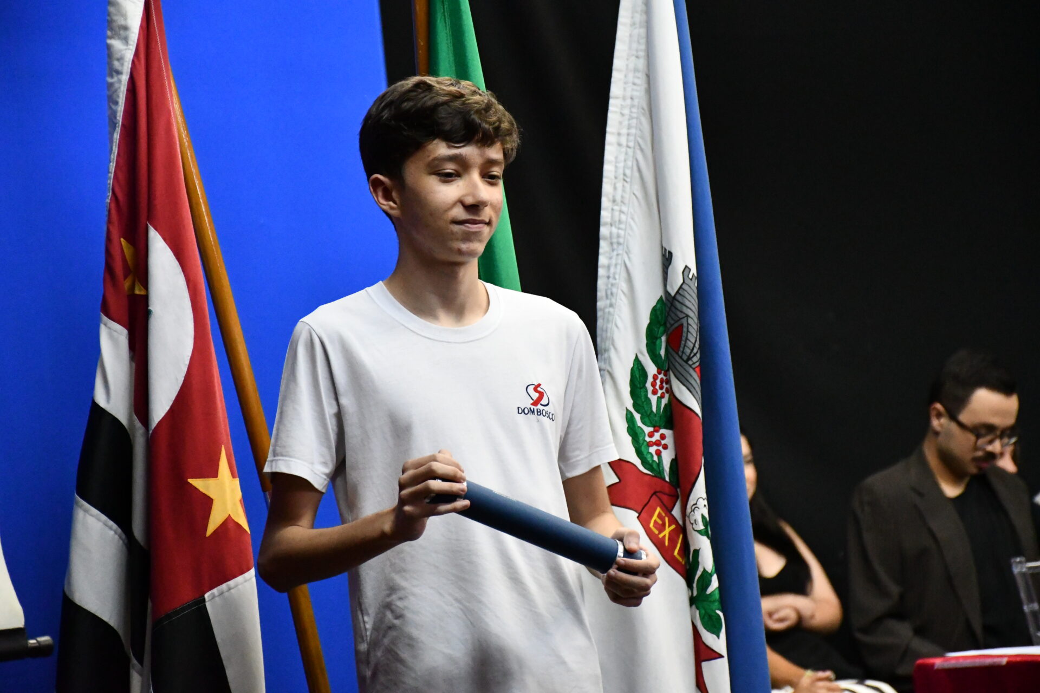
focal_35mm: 142
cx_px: 520
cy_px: 346
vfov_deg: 9.7
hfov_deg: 14.4
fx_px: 4102
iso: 9000
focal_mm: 95
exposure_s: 1/125
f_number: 5.3
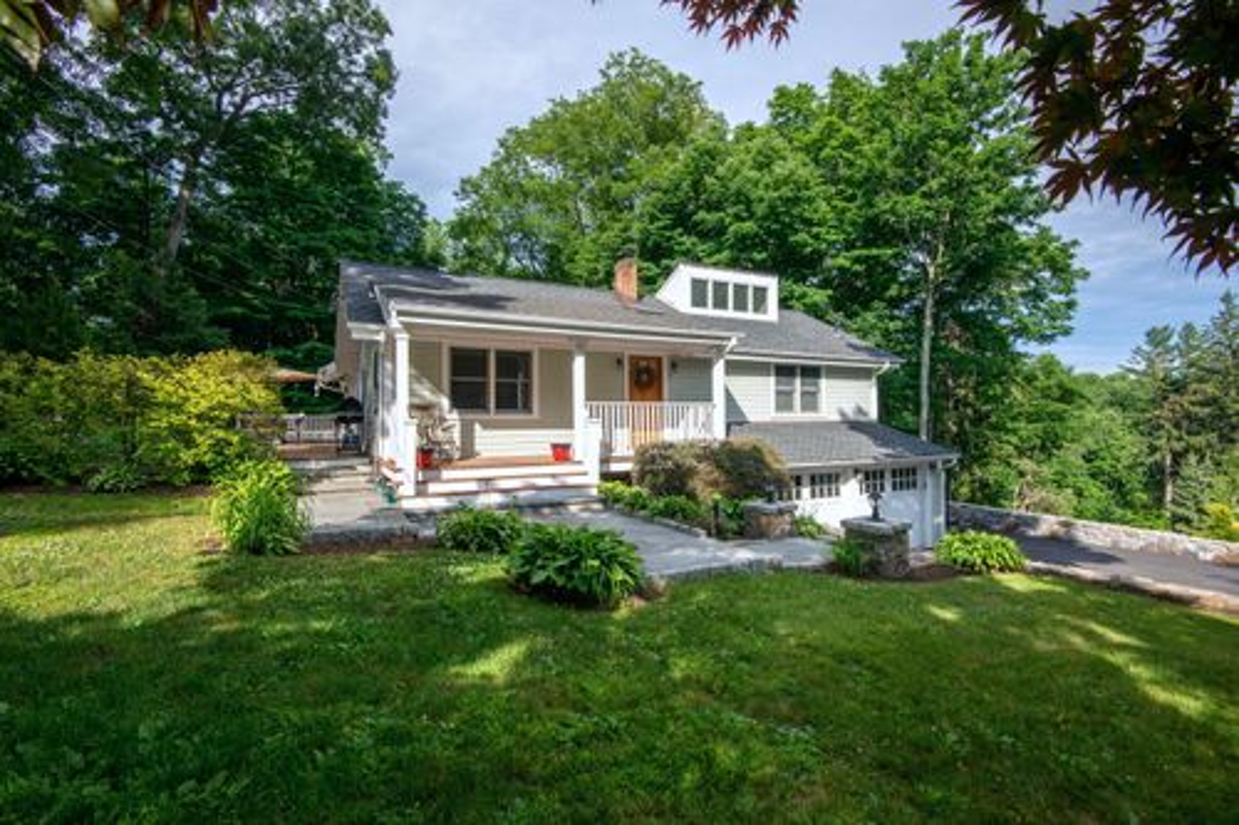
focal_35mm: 16
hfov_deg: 96.8
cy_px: 412
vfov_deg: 73.7
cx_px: 620
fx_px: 550
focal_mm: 16
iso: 400
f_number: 11
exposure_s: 1/500
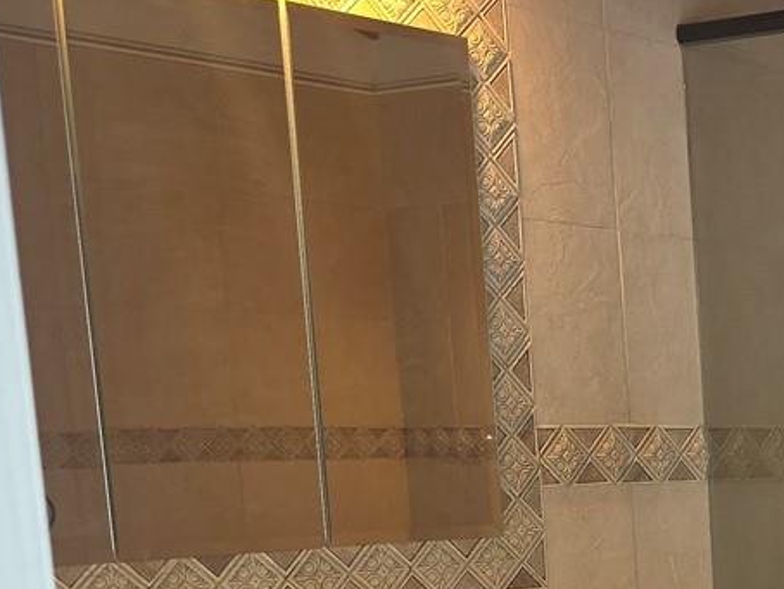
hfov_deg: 20.2
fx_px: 1835
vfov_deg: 17.3
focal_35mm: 81
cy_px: 729
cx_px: 1224
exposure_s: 1/60
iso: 50
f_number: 1.7
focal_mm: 6.3
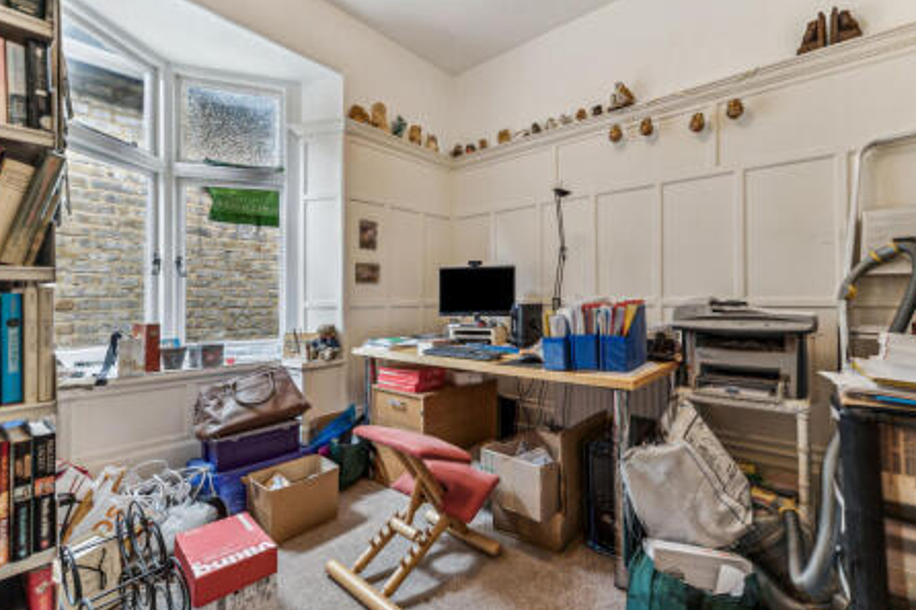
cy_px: 323
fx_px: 407
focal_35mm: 16
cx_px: 479
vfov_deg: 73.6
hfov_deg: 96.7
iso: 200
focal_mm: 10
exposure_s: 1/25
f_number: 2.8
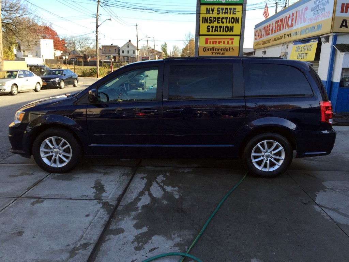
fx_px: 292
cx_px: 174
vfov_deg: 48.2
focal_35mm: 29
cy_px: 131
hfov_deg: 61.7
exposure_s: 1/403
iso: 32
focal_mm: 4.15
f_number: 2.2
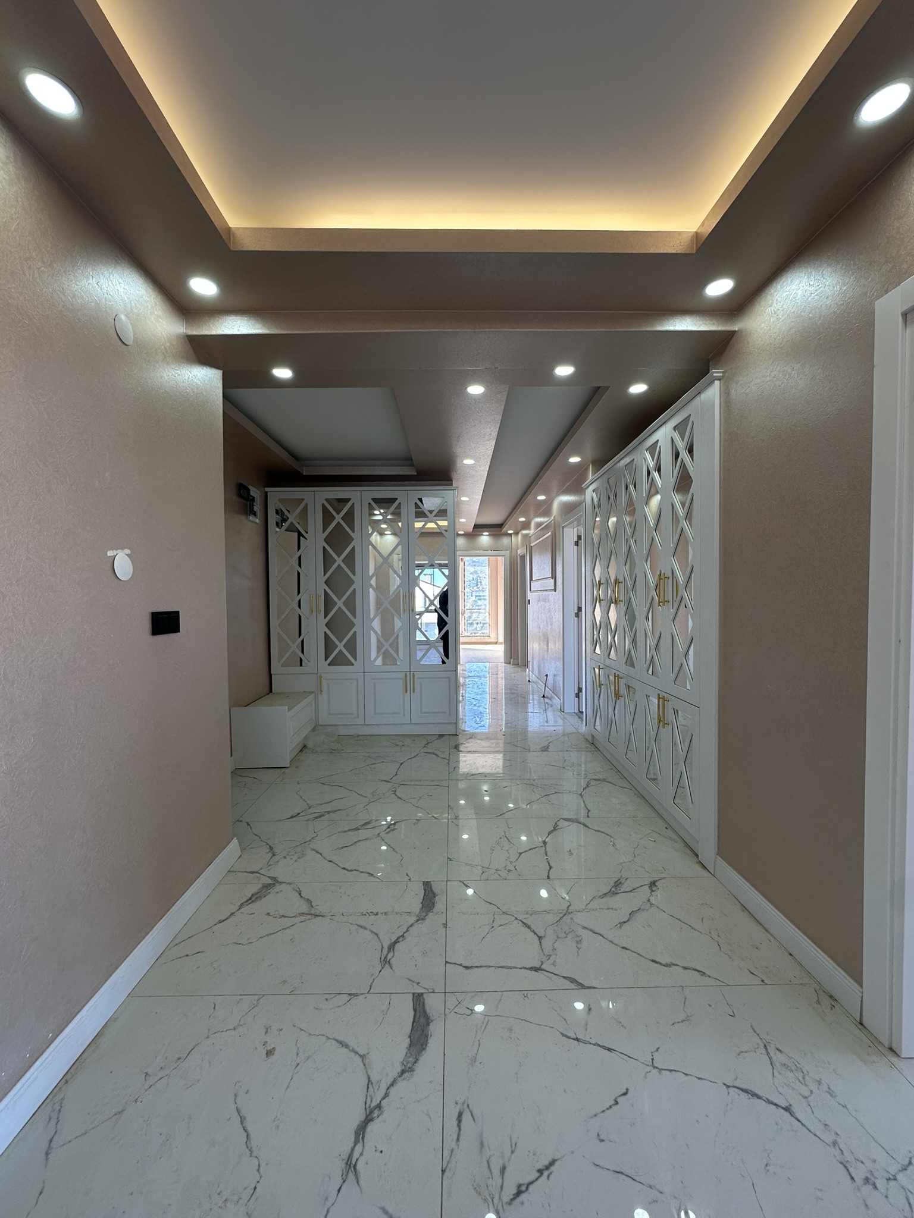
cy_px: 609
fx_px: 493
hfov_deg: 85.7
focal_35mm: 14
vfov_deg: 102.1
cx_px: 457
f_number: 2.2
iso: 50
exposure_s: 1/100
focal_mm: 2.22
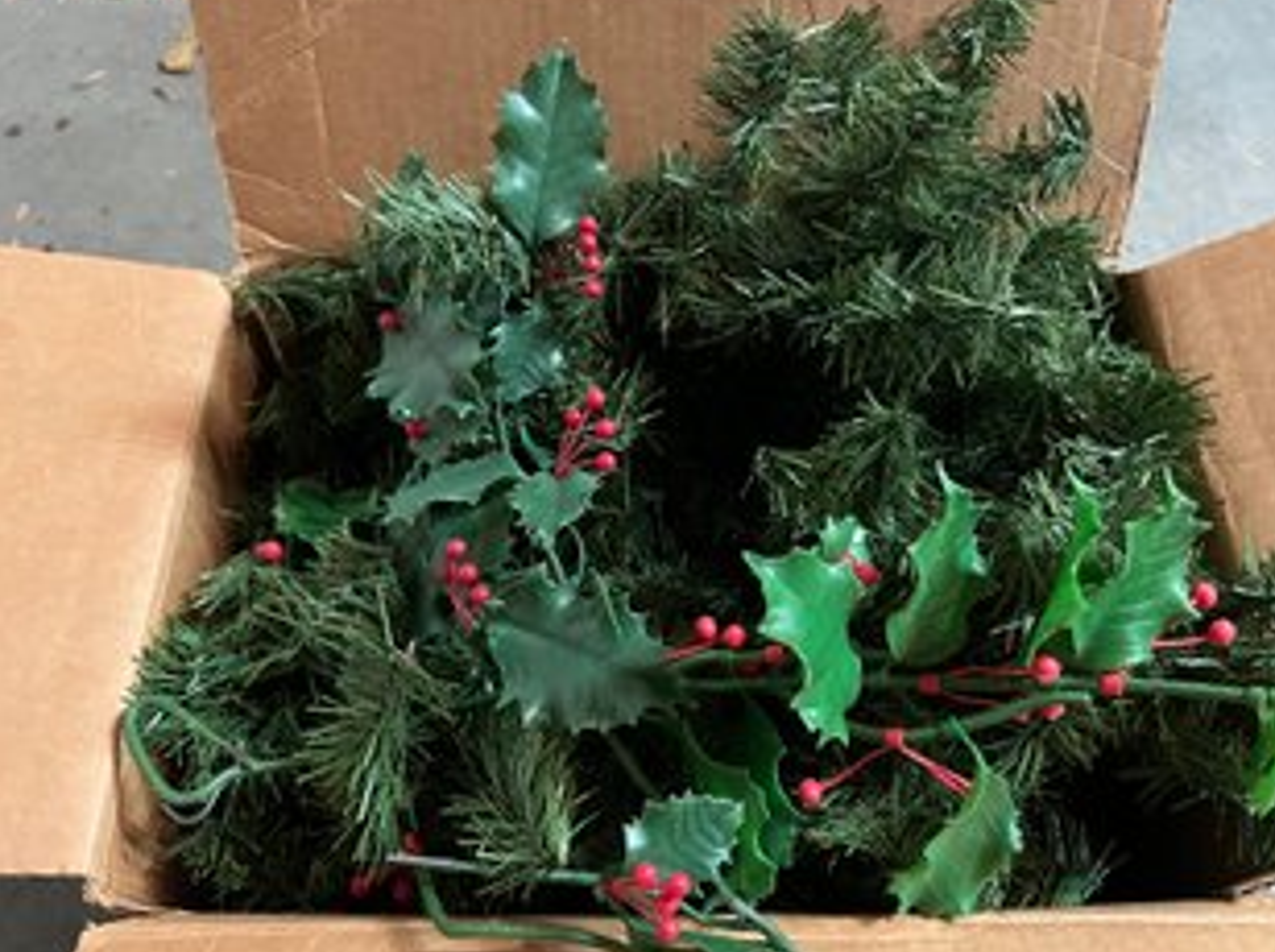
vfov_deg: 48.1
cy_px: 470
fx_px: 1066
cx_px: 693
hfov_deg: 61.6
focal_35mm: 29
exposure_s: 1/30
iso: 640
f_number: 1.5
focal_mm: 5.7
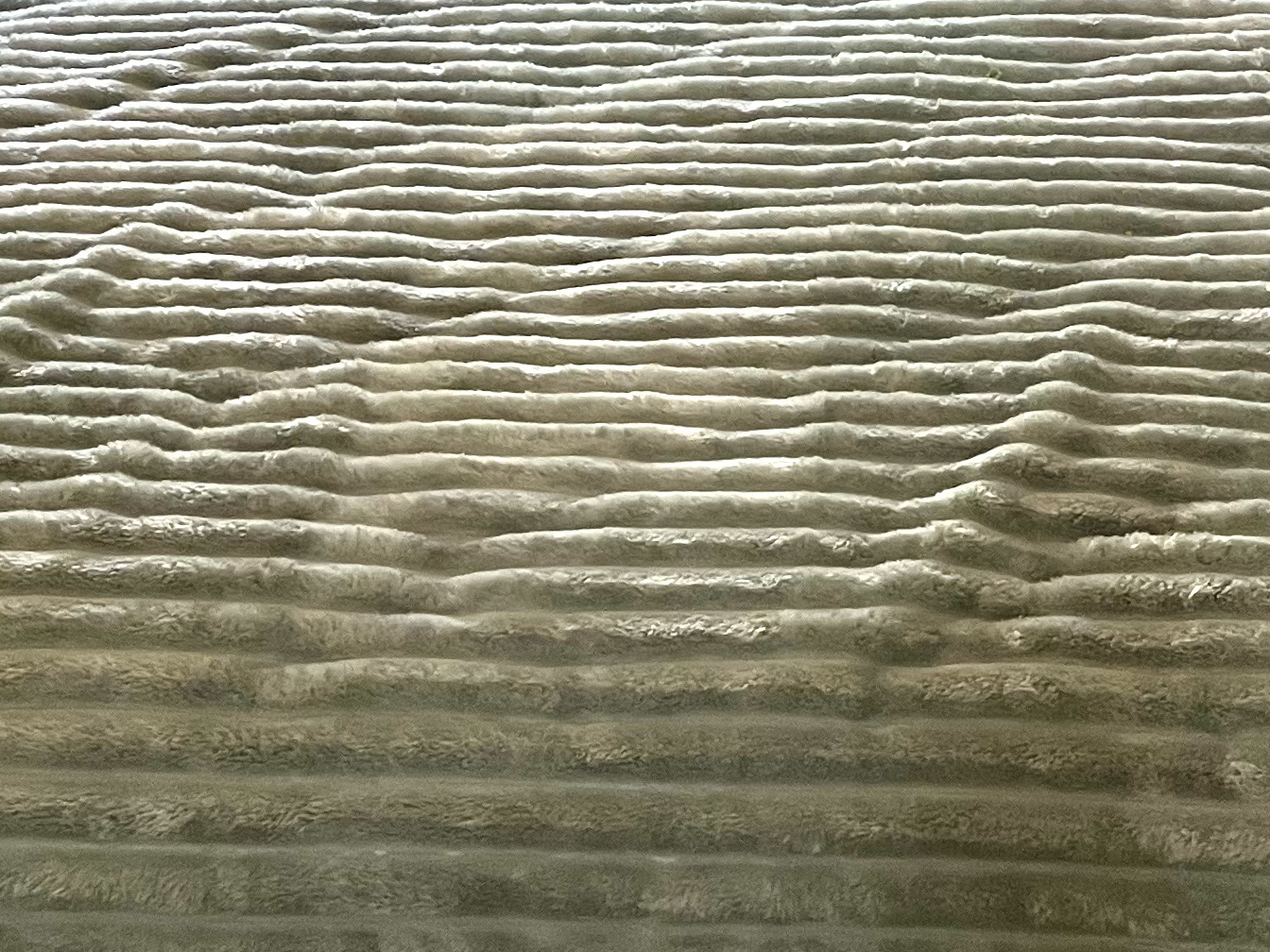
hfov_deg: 26.0
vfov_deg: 17.9
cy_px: -415
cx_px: 677
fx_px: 2752
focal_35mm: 75
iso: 200
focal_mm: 5.1
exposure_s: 1/60
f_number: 1.6
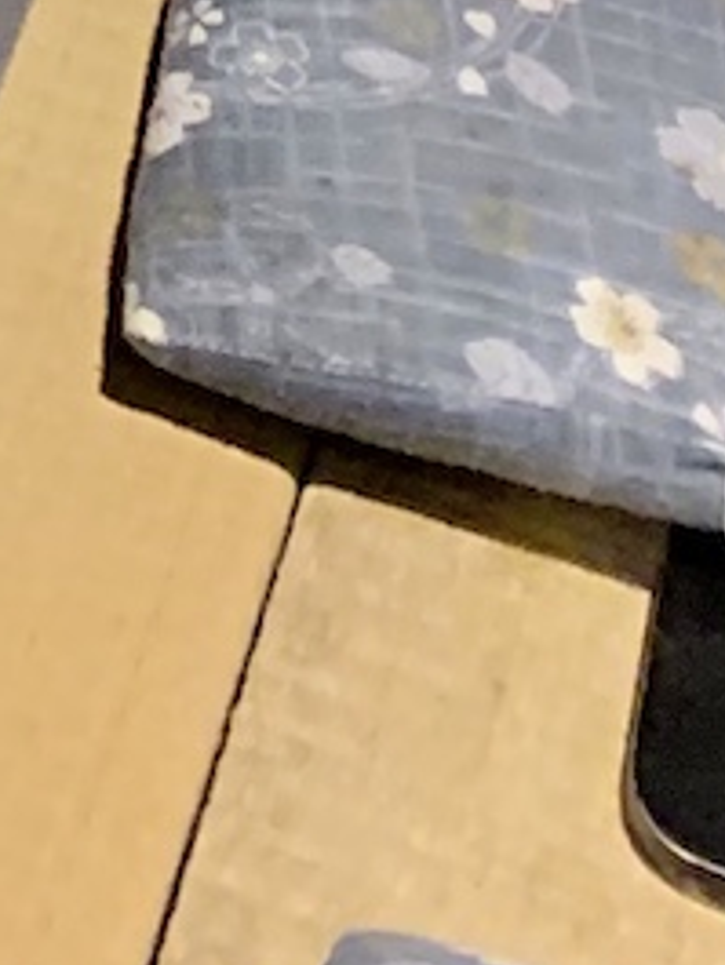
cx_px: -1621
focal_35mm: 196
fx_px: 5469
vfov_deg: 7.9
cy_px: -2451
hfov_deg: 6.7
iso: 500
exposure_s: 1/30
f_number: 1.8
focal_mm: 4.25
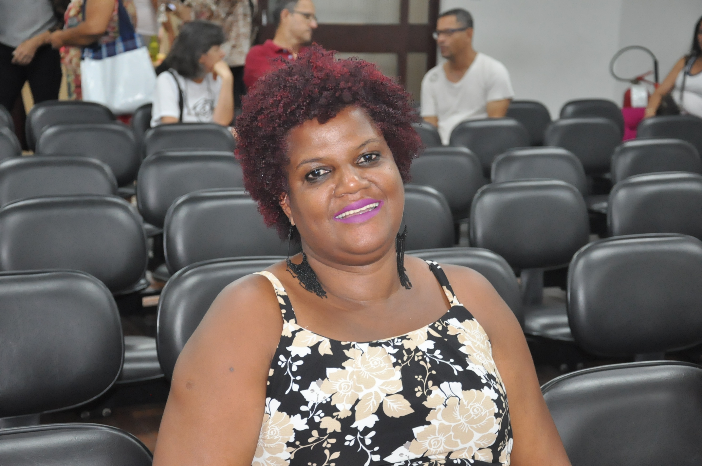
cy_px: 233
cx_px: 351
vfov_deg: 18.9
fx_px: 1402
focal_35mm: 72
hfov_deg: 28.1
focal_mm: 48
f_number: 5
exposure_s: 1/60
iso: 2000
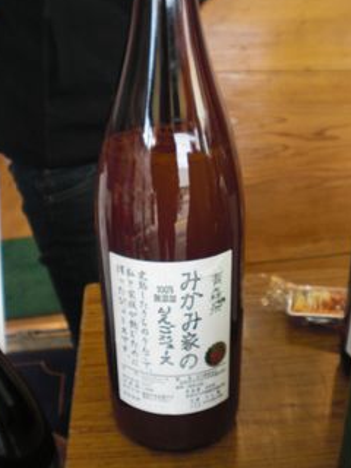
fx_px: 554
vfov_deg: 45.8
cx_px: 170
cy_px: 230
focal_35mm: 41
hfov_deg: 35.1
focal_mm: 6.3
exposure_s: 1/125
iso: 200
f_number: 3.1
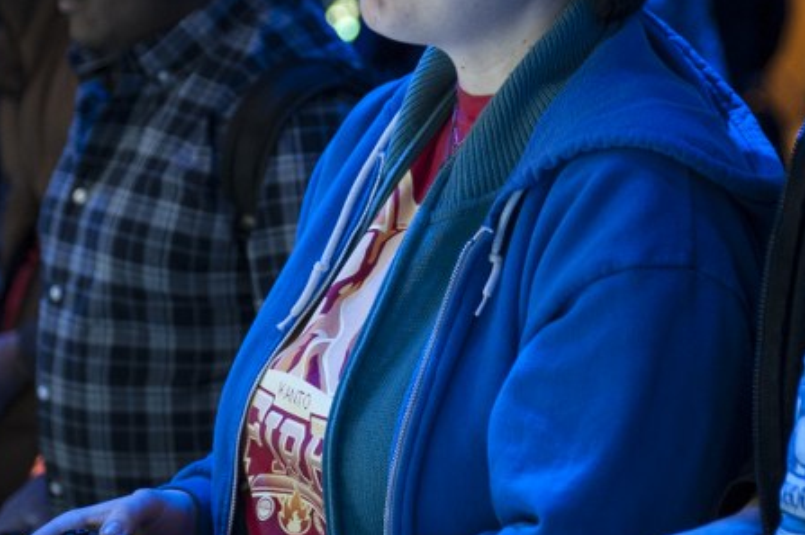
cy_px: 68
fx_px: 3484
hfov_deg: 13.2
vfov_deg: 8.7
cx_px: 454
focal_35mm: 156
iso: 1600
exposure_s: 1/40
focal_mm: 58
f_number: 2.8
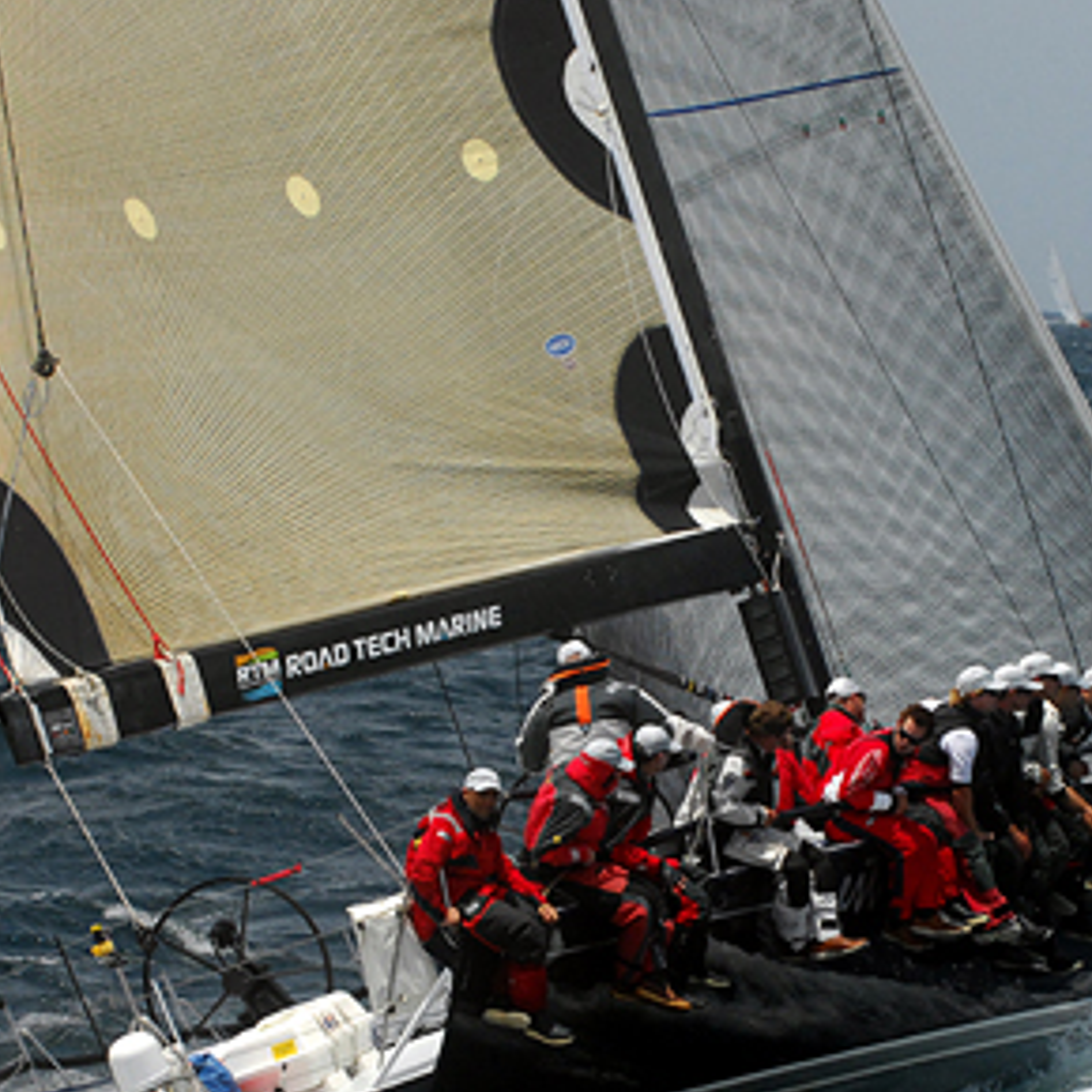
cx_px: 727
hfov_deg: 5.7
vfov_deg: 5.7
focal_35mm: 306
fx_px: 10921
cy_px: 742
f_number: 8
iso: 400
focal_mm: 116
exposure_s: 1/1000
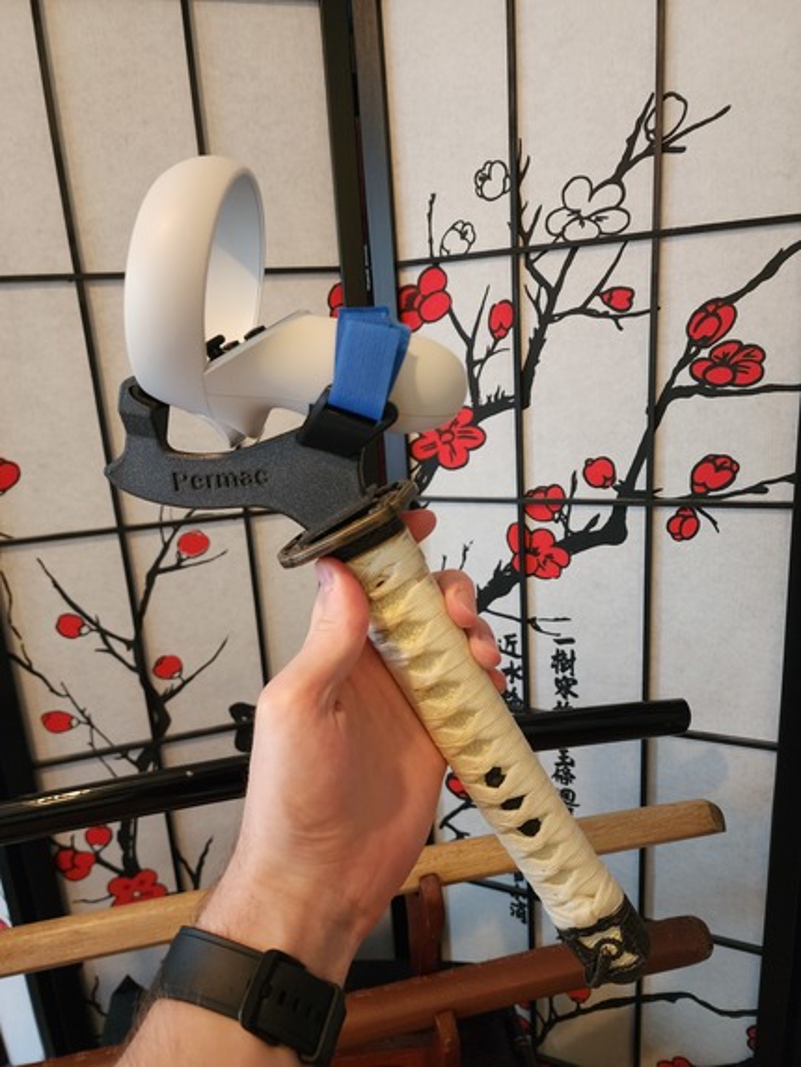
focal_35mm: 23
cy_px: 534
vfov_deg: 73.9
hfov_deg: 58.9
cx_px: 400
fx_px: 709
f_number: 1.8
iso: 640
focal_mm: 6.4
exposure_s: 1/60
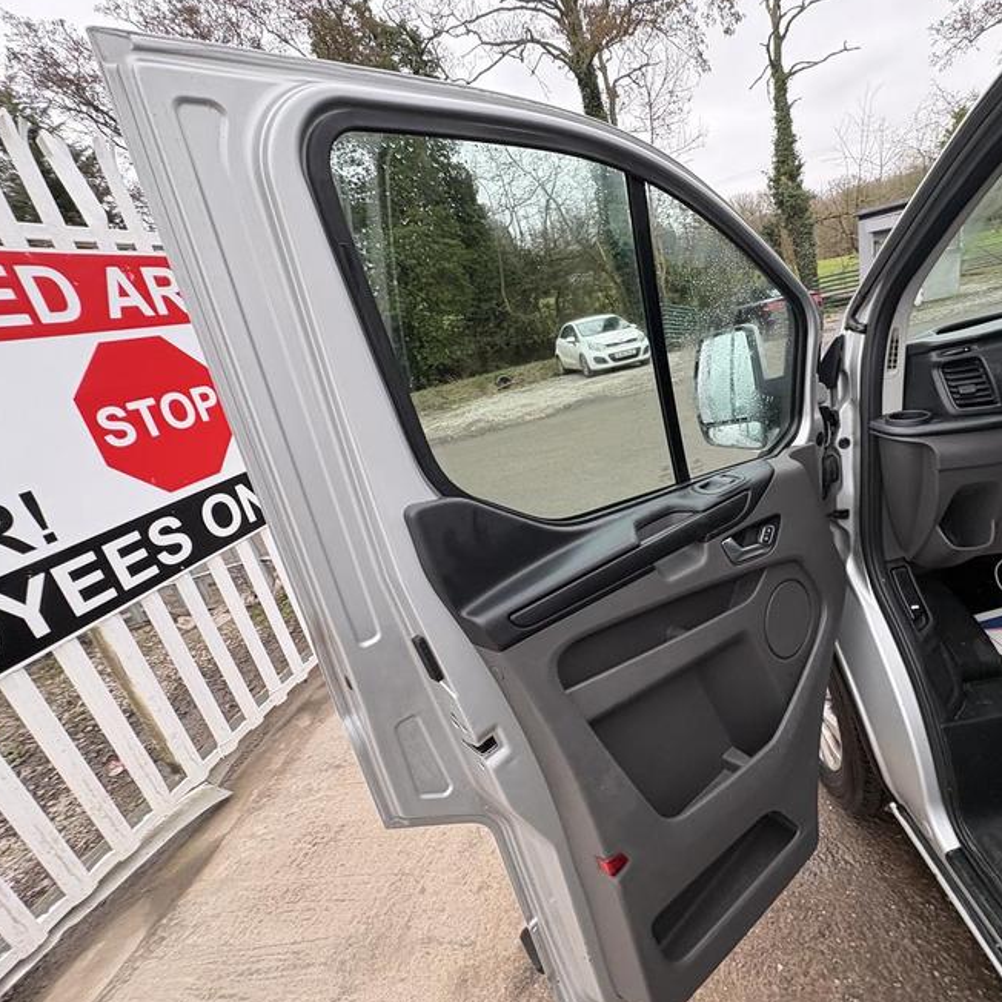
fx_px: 557
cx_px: 621
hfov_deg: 82.5
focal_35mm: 17
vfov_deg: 84.0
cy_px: 495
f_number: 2.2
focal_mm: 2.22
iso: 125
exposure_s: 1/99
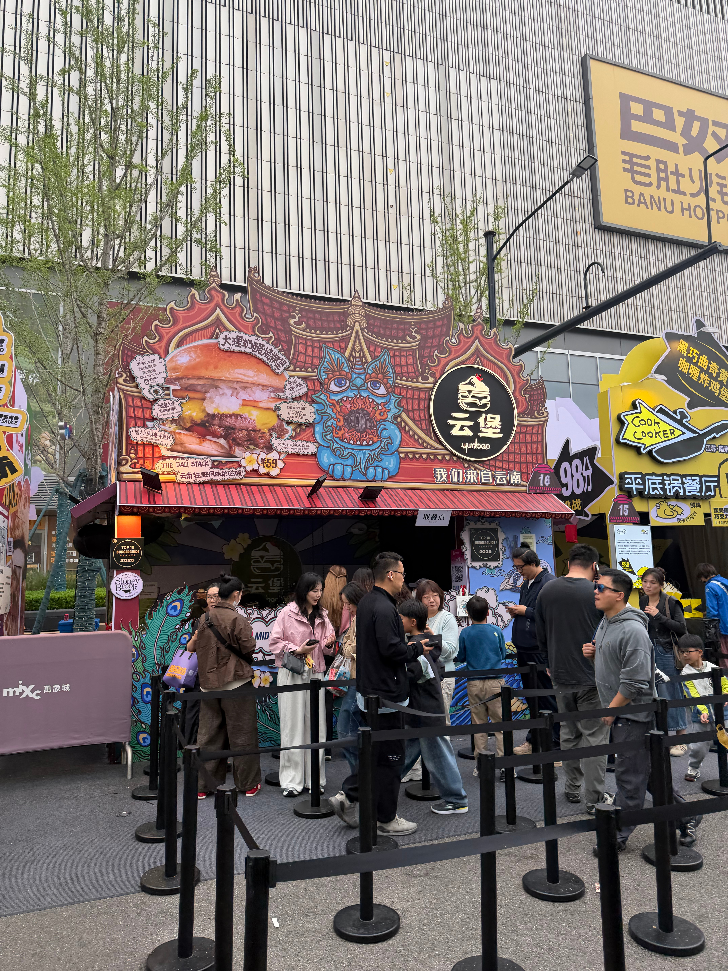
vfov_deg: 71.6
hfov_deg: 56.8
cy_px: 486
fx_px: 673
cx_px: 364
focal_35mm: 24
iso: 80
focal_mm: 6.76
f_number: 1.78
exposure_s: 1/617
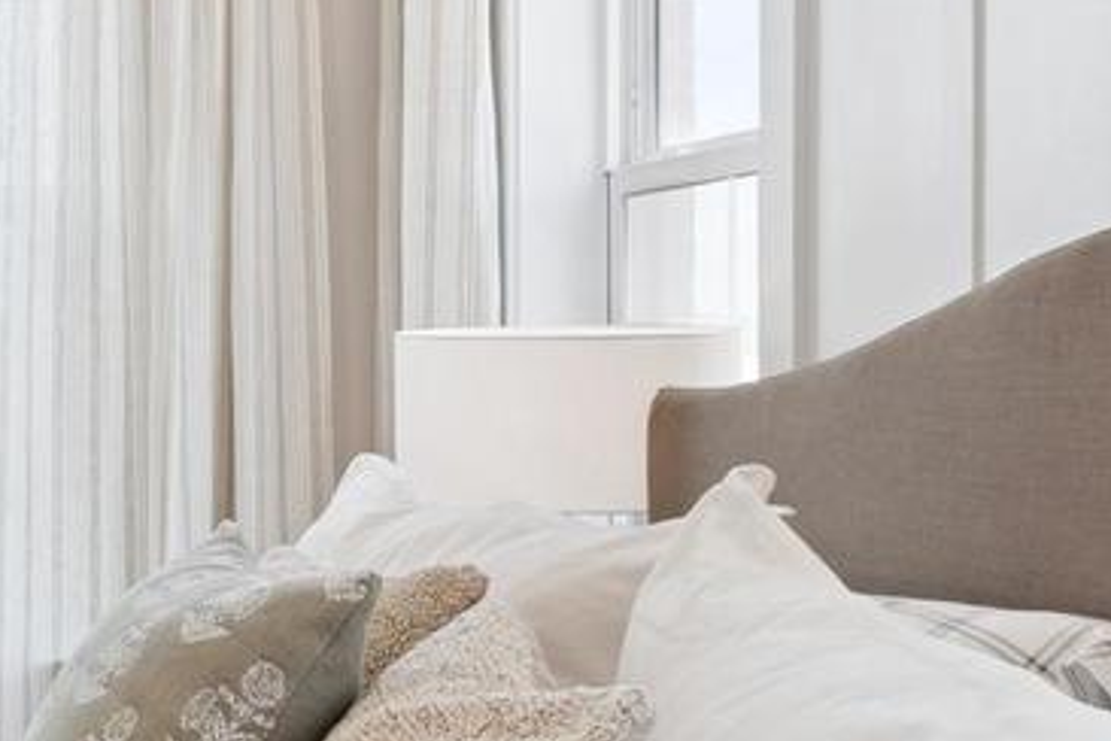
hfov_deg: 29.3
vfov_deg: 23.0
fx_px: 1821
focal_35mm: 59
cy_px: 452
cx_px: -219
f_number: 8
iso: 400
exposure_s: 1/60
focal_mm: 10
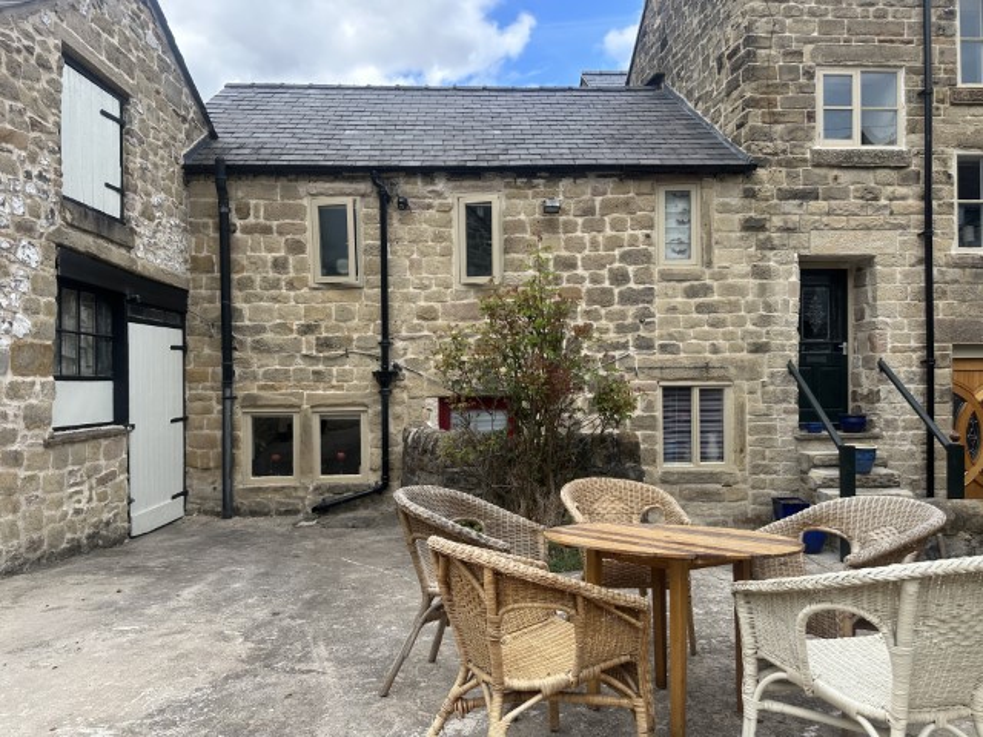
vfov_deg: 56.8
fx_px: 682
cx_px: 492
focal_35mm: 24
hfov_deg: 71.6
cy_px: 368
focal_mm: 6.86
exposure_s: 1/829
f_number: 1.78
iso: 80
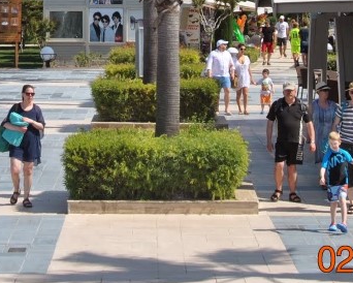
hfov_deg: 11.3
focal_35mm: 170
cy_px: -77
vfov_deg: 9.0
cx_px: 132
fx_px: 1777
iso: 100
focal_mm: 36
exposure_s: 1/250
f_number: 8
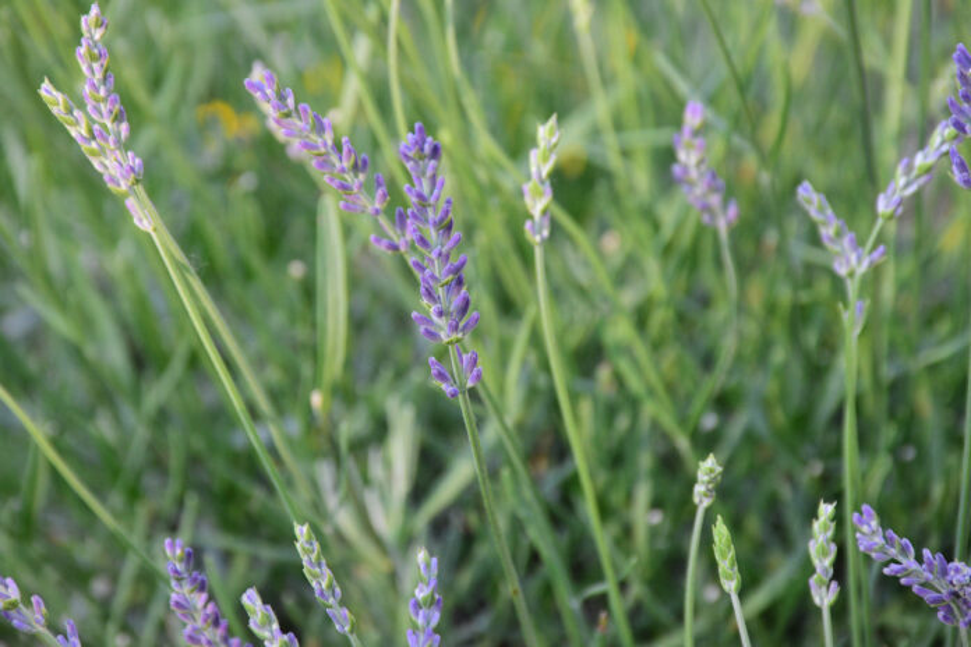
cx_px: 486
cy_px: 324
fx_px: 5664
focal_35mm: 210
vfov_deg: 6.5
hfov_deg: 9.8
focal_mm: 140
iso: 1600
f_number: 10
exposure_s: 1/250
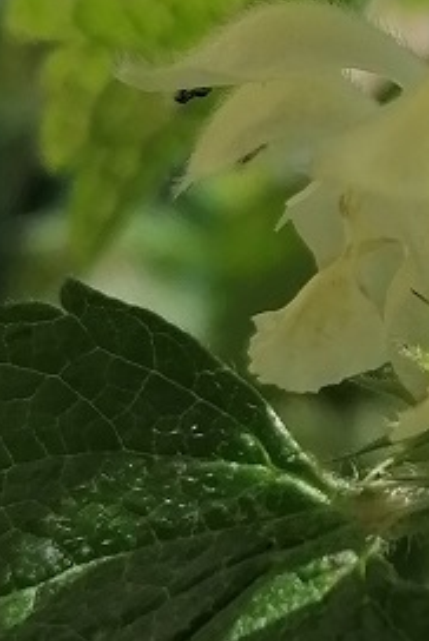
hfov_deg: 8.0
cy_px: 139
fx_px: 2942
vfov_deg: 12.4
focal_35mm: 165
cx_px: 794
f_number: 1.8
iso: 50
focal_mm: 4.75
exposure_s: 1/1441
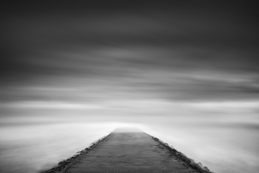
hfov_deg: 55.8
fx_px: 245
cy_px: 86
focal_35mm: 34
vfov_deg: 38.9
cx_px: 130
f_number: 14
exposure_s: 329
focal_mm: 34
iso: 100
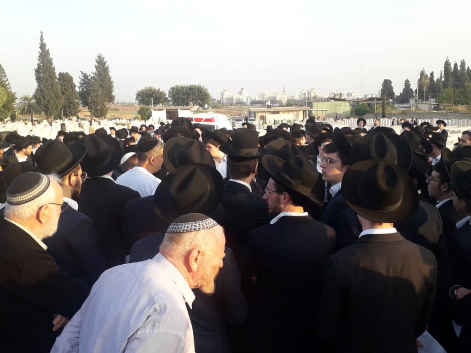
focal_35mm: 27
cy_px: 176
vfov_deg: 51.4
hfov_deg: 65.3
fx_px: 367
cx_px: 236
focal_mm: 3.6
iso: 40
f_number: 1.9
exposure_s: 1/295
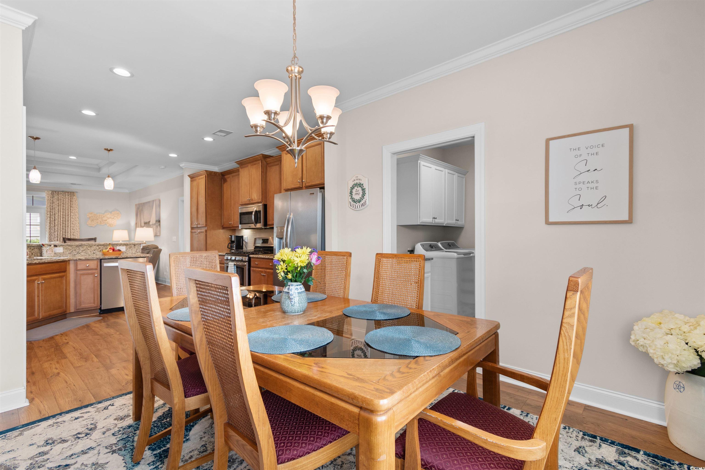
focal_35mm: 15
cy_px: 235
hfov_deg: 100.4
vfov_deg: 77.3
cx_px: 352
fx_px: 294
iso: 100
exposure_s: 1.3
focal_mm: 10
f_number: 4.5
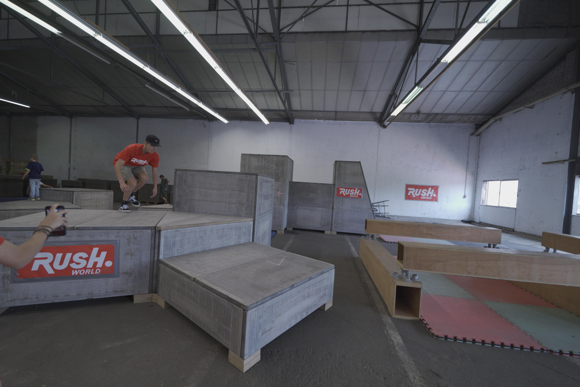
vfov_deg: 81.2
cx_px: 290
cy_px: 194
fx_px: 226
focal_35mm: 14
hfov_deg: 104.3
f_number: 1.8
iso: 800
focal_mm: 14
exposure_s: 1/800
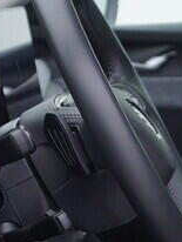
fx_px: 1203
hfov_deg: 8.5
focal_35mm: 172
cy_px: 63
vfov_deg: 11.5
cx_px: 234
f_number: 3.2
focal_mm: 24
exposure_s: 1/50
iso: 125
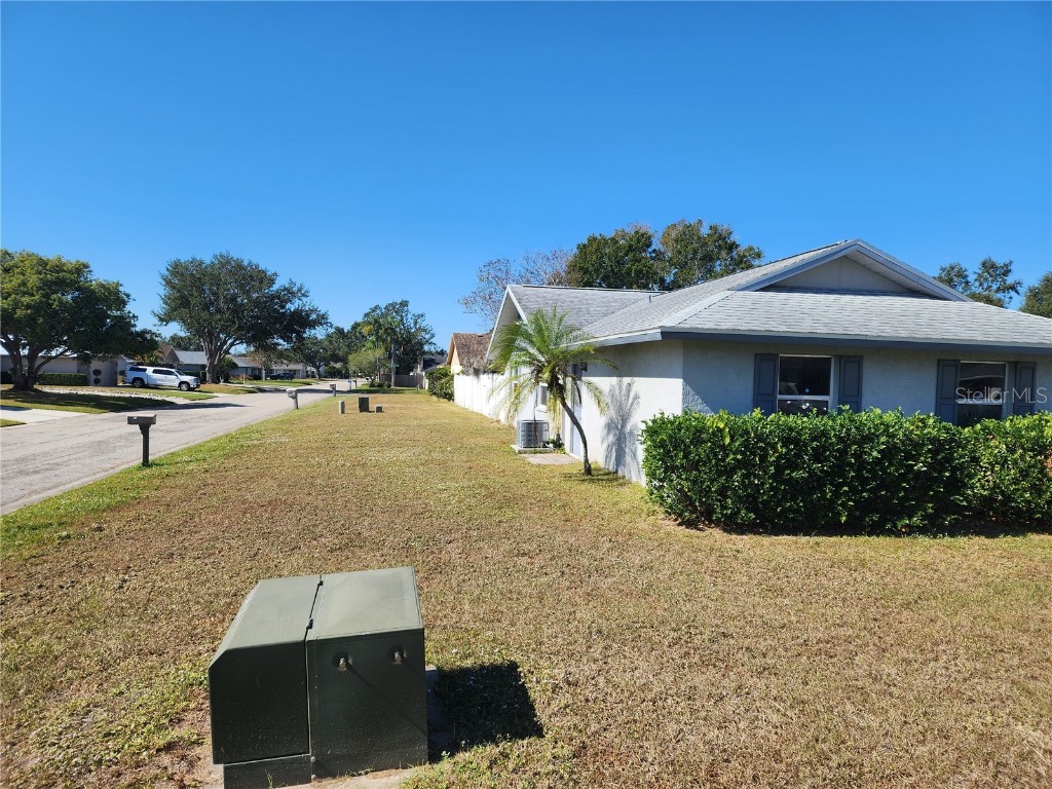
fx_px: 699
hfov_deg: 73.9
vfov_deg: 58.9
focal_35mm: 23
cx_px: 526
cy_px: 394
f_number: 1.8
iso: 12
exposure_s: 1/857
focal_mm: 6.4
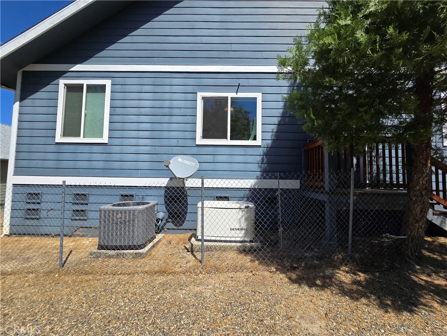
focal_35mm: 13
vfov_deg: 89.9
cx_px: 224
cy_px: 168
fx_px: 168
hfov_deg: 106.2
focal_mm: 2.2
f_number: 2.2
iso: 50
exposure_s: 1/2378
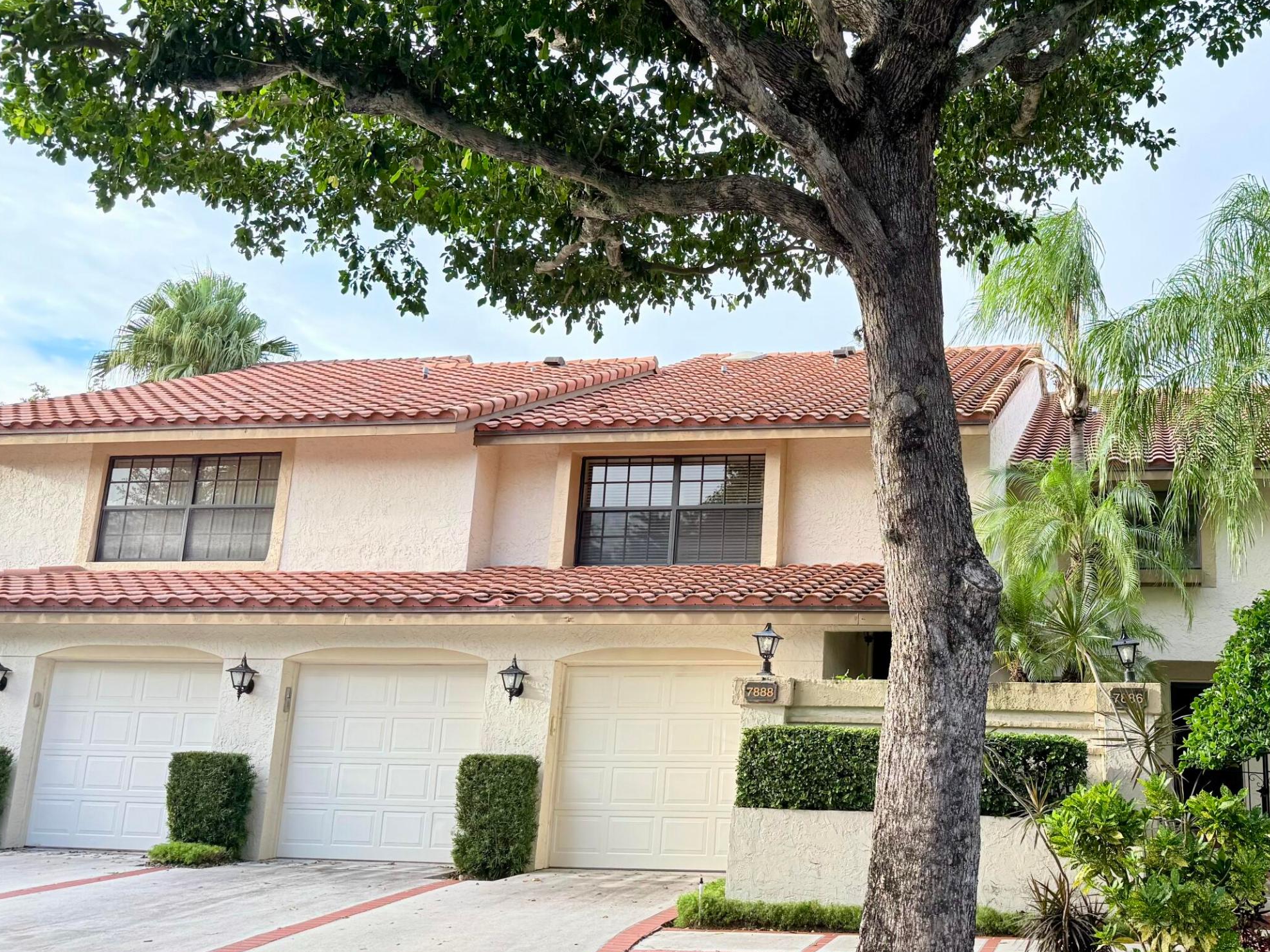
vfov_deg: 40.7
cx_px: 891
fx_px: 1284
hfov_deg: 51.2
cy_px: 452
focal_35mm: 35
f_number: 1.78
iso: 100
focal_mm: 6.76
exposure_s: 1/796
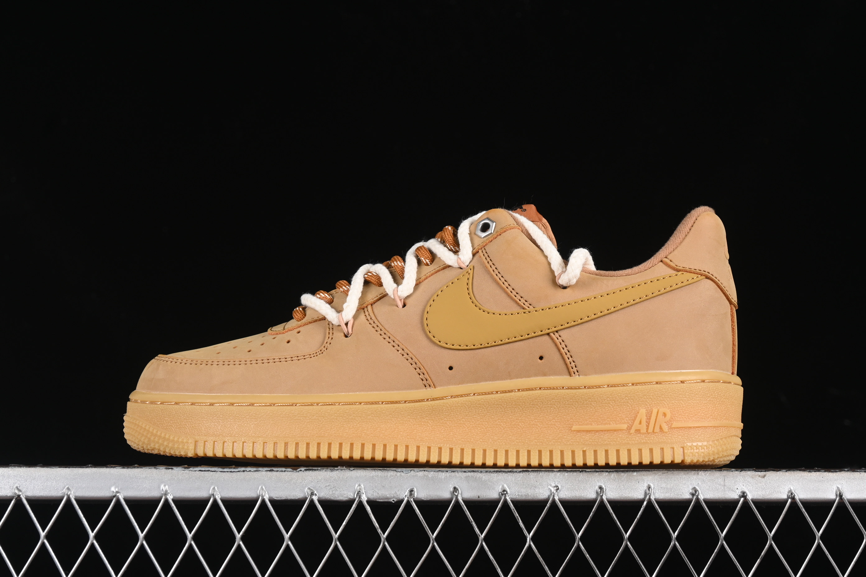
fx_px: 1804
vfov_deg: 18.2
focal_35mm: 75
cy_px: 288
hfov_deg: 27.0
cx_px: 433
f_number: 7.1
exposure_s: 1/80
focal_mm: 50
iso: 160
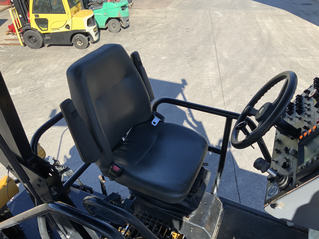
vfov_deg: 48.2
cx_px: 160
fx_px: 267
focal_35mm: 29
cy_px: 120
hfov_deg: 61.7
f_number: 1.8
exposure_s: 1/997
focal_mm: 3
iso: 16
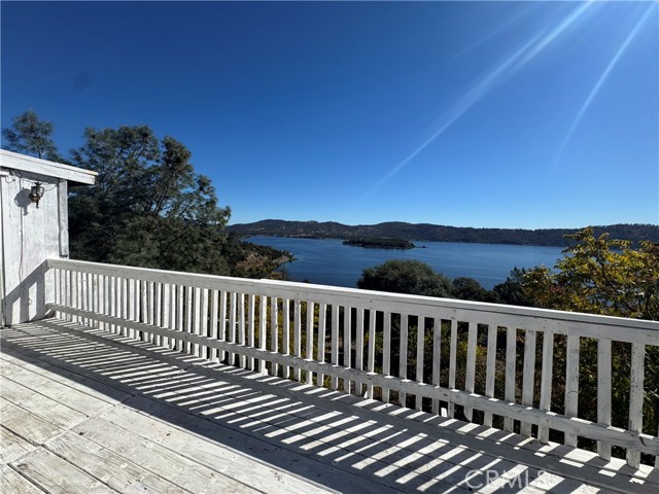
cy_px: 247
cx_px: 330
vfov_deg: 85.7
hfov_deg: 102.1
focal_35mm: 14
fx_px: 267
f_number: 2.2
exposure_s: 1/2985
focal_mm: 2.22
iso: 50
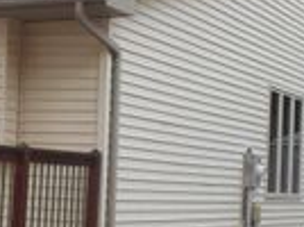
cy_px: 155
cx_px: -79
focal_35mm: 116
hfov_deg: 16.2
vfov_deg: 12.7
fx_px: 1017
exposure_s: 1/250
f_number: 3.6
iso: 80
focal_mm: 5.5
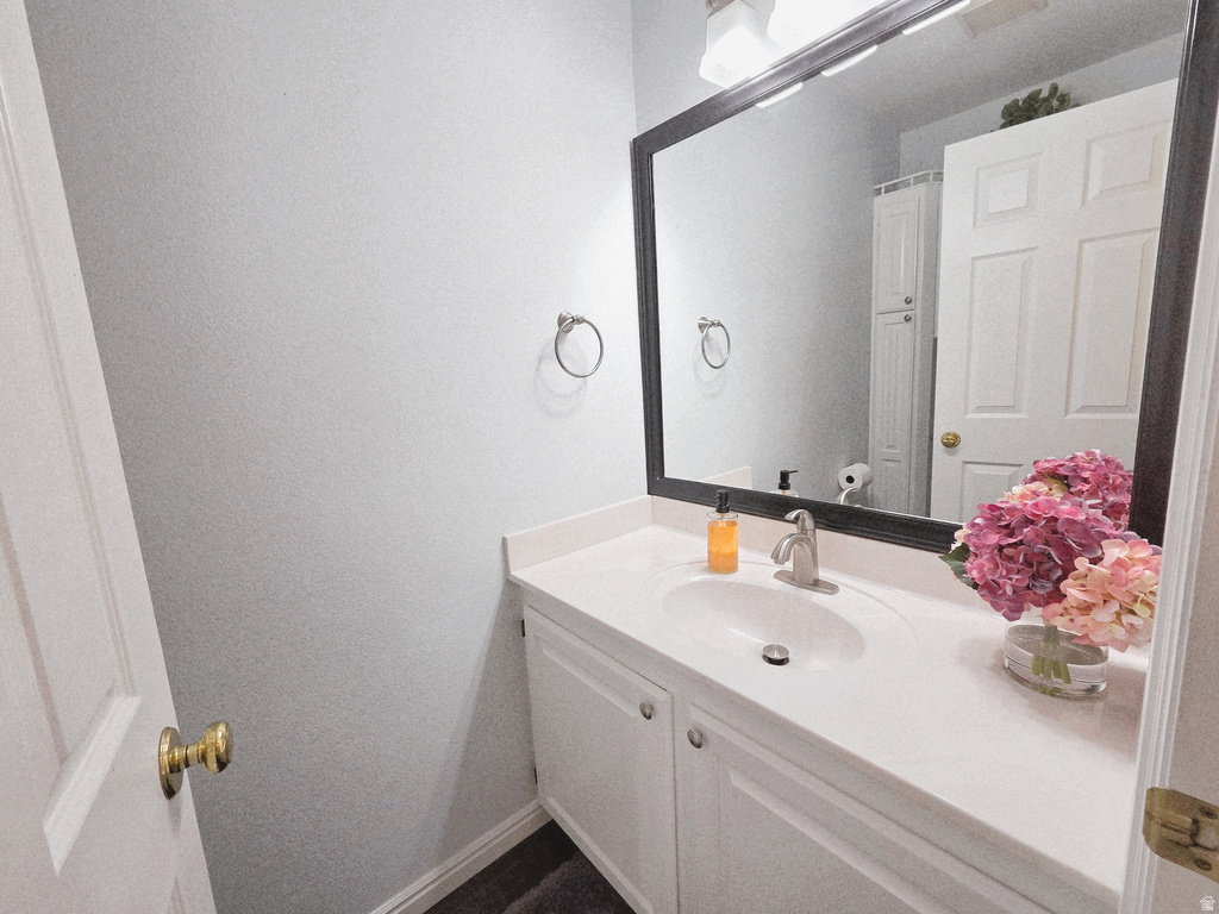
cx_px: 610
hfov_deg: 106.2
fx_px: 458
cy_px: 457
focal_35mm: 13
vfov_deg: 89.9
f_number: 2.2
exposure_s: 1/120
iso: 200
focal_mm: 2.2
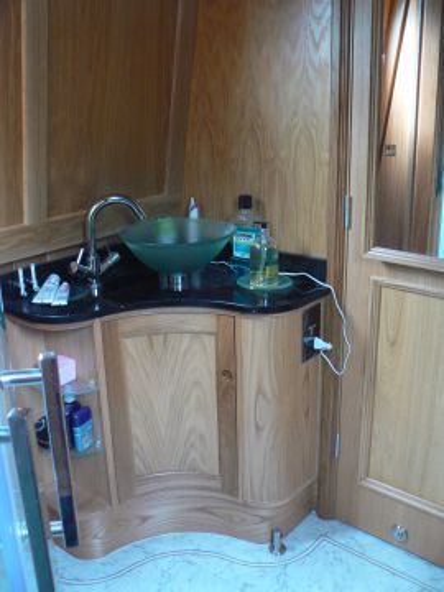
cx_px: 222
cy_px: 296
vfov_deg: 51.4
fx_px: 616
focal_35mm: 36
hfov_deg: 39.7
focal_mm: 6
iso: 200
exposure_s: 1/20
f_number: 2.8
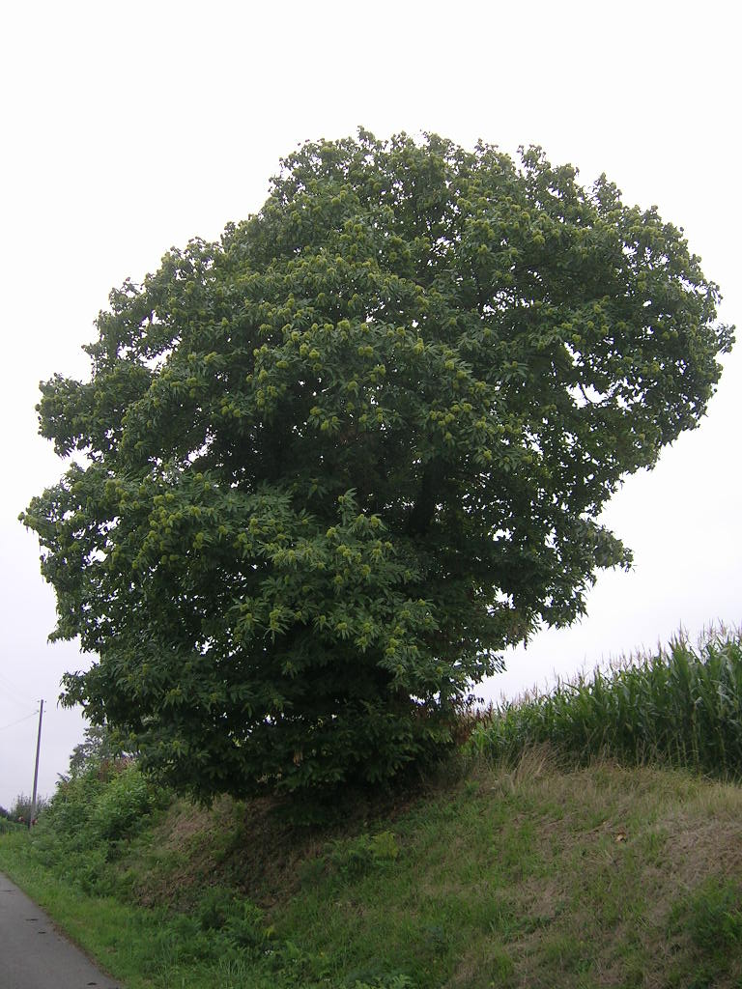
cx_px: 371
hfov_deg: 40.7
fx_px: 1000
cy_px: 494
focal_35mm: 35
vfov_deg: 52.6
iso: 50
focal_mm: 5.4
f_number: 2.8
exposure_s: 1/124
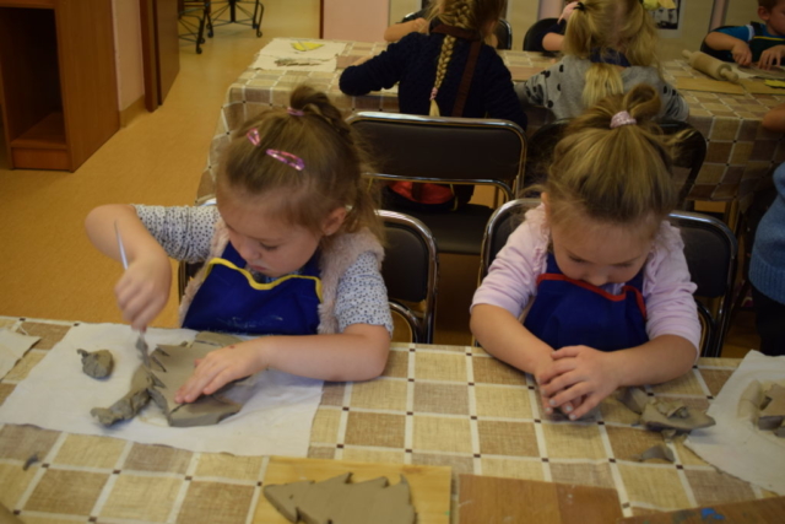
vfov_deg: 33.0
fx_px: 883
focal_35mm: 40
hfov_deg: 47.9
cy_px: 262
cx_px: 392
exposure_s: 1/80
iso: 400
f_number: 4.5
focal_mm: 27
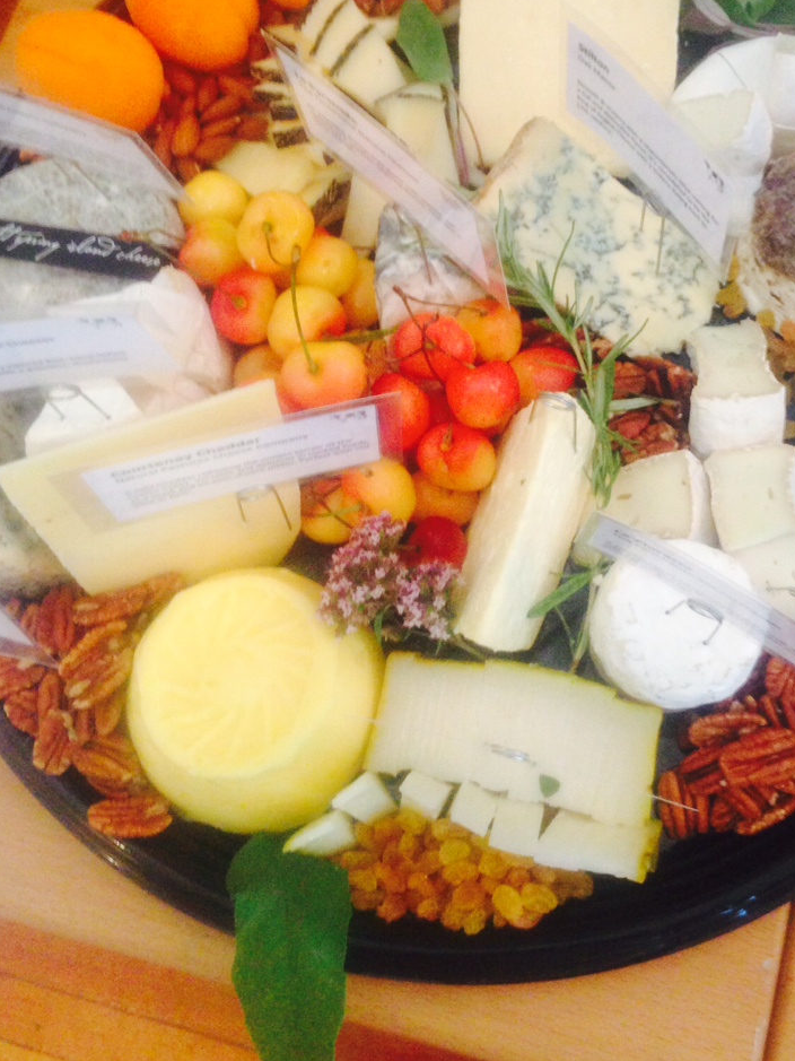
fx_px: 1378
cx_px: 503
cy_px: 420
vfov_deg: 41.9
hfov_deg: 32.0
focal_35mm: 45
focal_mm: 4.12
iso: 200
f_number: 2.4
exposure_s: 1/20
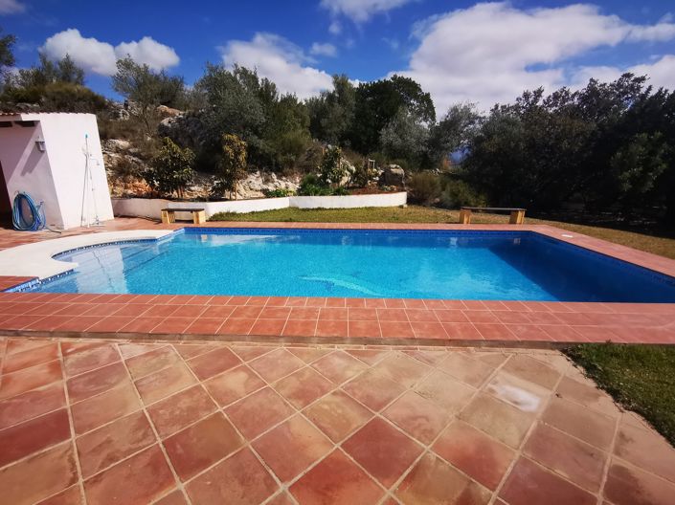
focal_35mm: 16
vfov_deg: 78.1
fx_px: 312
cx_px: 338
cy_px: 252
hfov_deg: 94.5
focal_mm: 2.35
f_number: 2.2
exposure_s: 1/1976
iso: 50
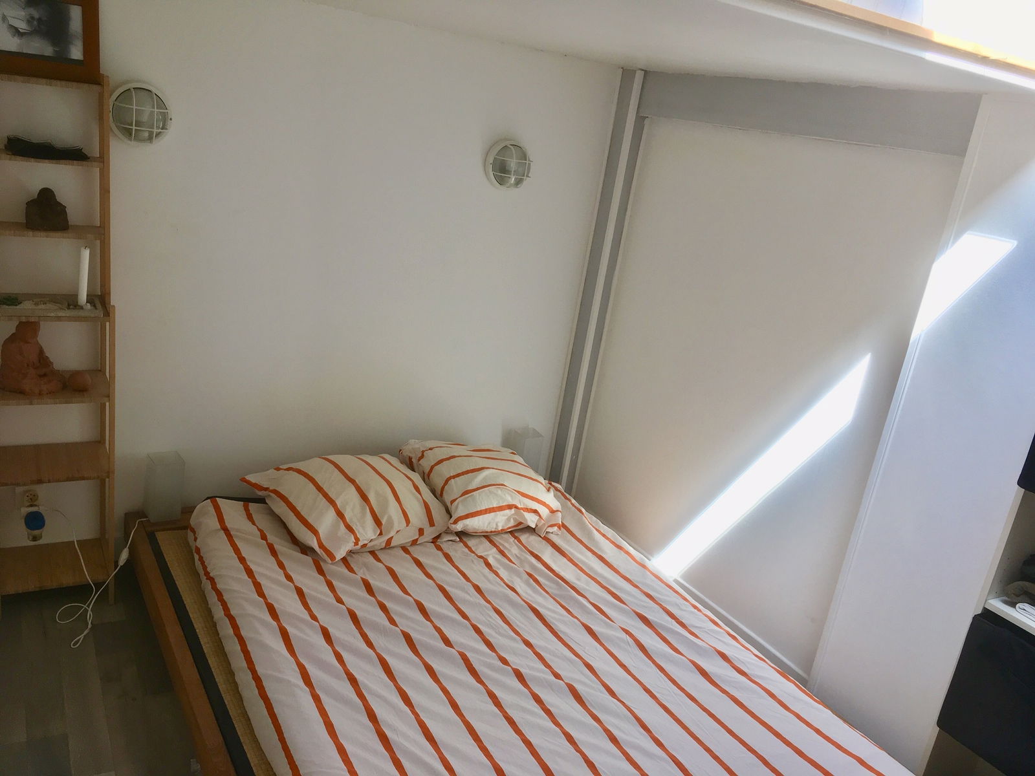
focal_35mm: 29
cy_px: 388
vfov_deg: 48.2
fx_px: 867
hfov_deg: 61.7
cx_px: 518
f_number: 2.2
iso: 32
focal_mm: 4.15
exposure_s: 1/50
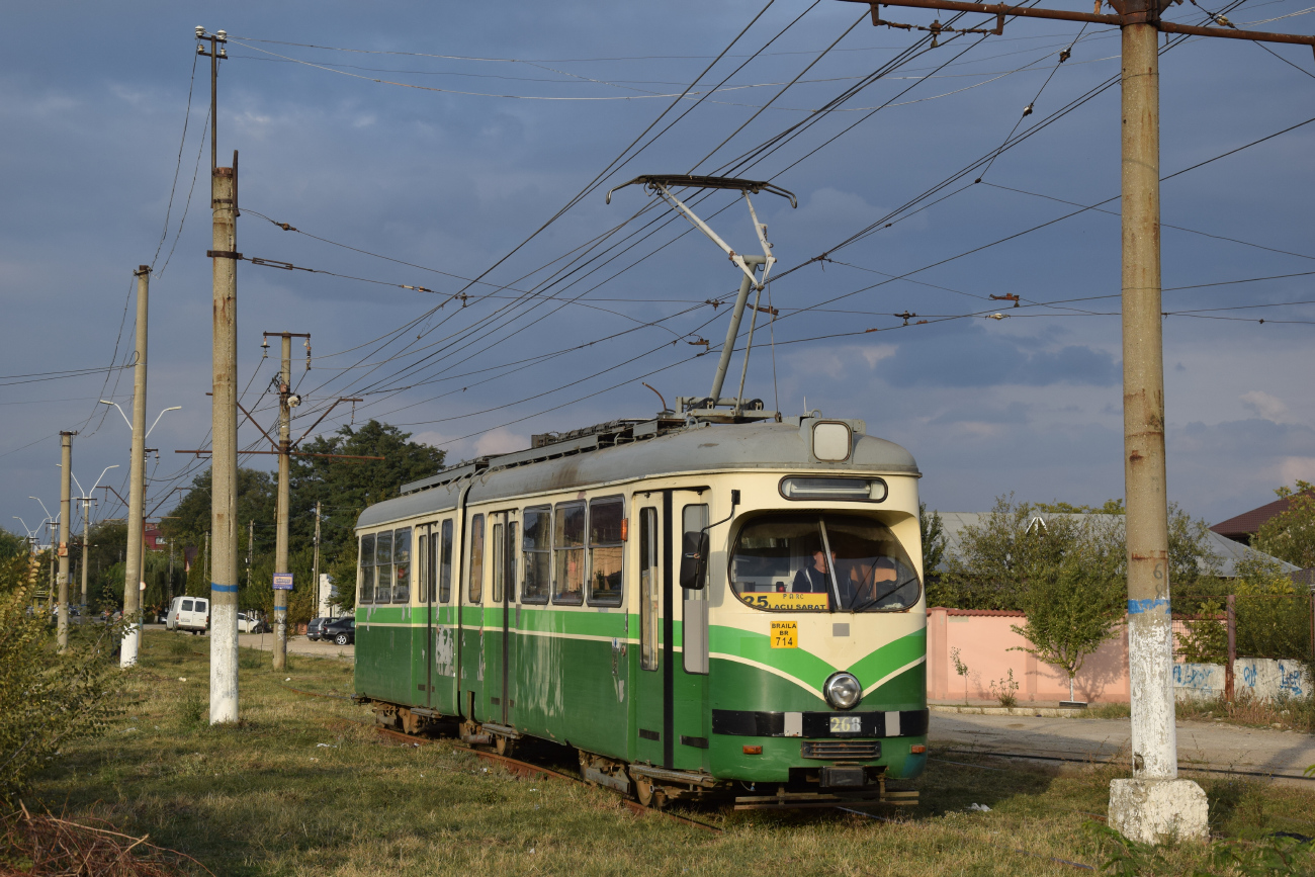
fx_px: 2466
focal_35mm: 68
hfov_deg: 29.9
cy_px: 438
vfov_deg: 20.2
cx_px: 658
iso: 200
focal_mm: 45
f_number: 6.3
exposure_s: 1/500
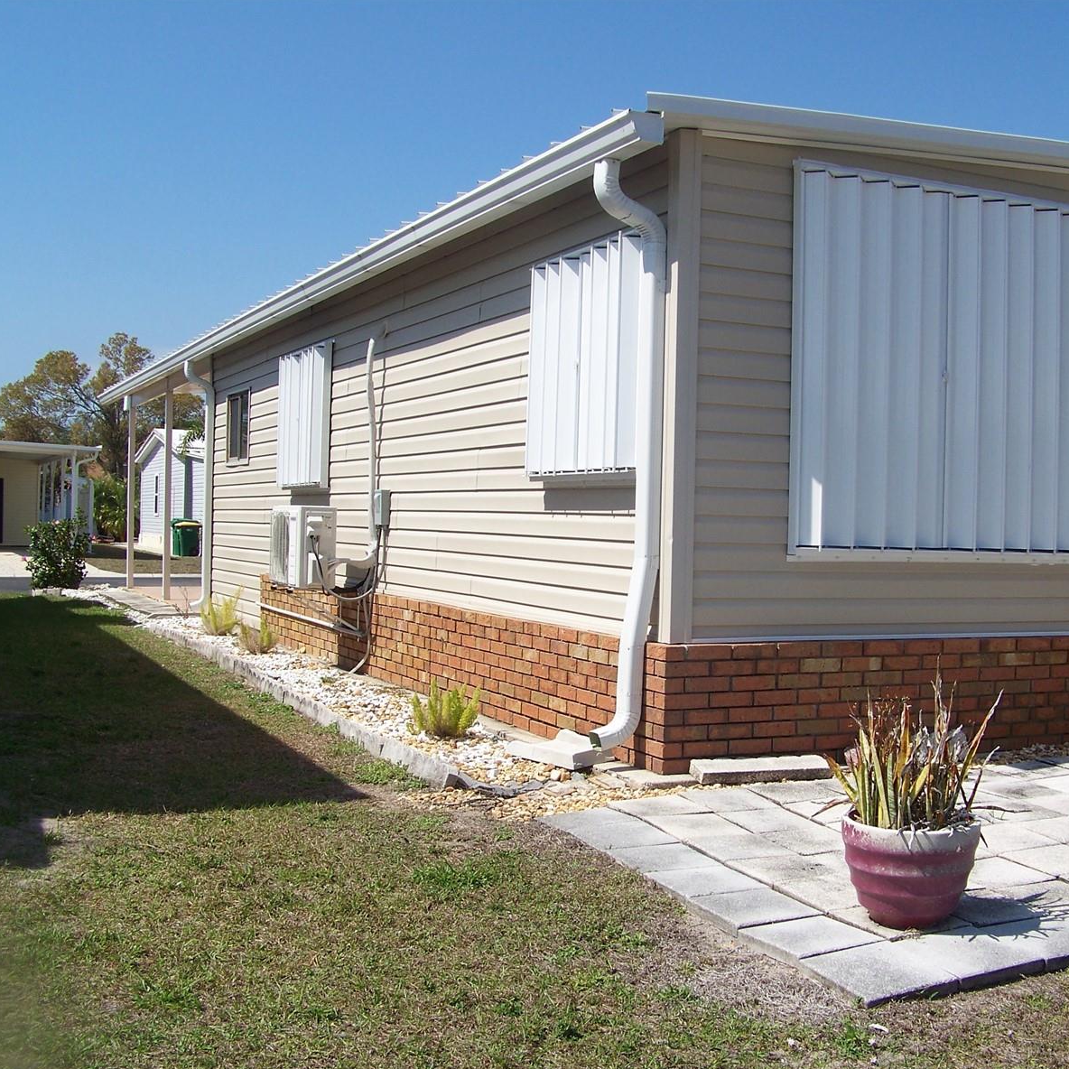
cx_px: 616
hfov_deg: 39.1
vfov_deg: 39.2
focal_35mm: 43
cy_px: 539
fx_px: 1502
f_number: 4
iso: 64
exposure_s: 1/640
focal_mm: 5.85
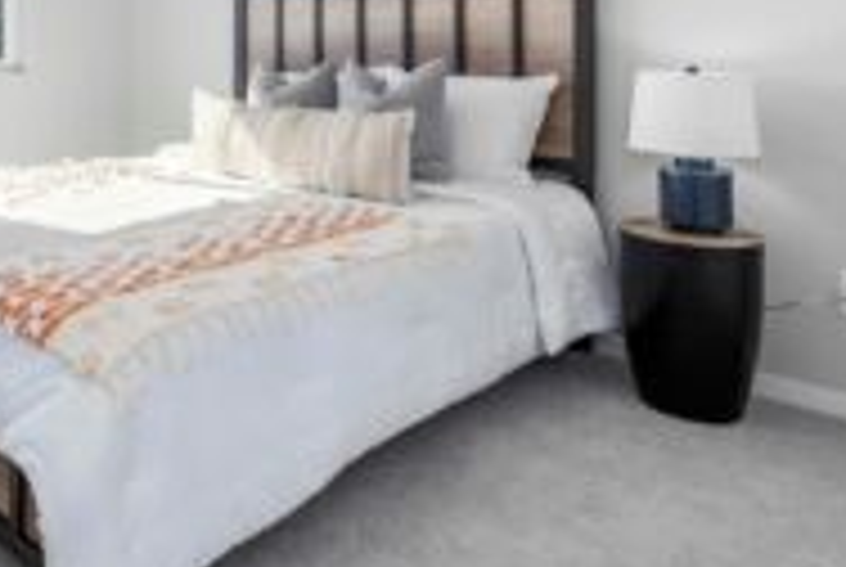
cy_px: 38
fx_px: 800
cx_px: 153
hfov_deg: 51.7
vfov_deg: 36.2
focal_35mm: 34
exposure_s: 1/125
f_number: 9
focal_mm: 16
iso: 500
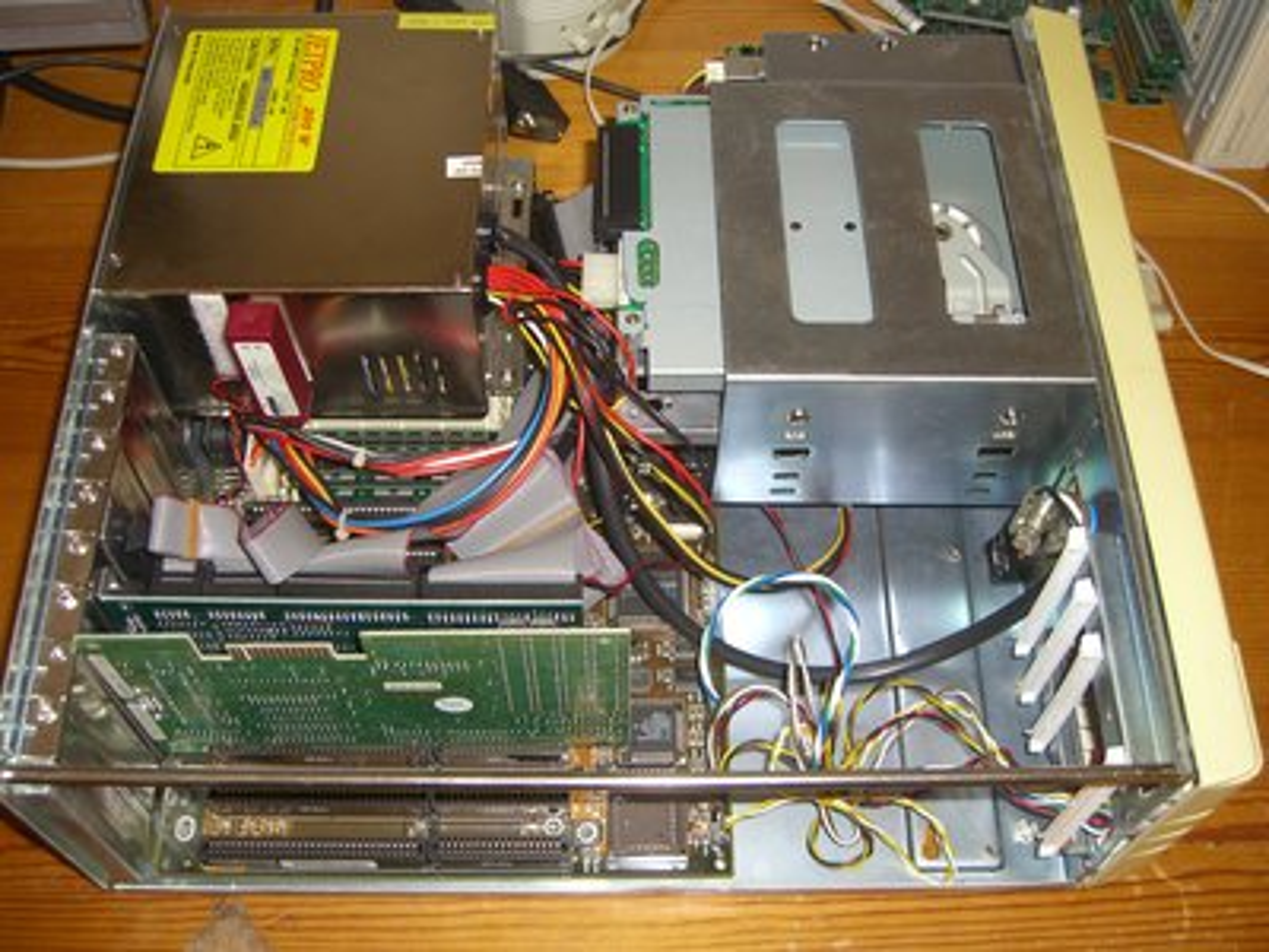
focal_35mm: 38
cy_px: 476
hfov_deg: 49.0
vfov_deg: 37.7
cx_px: 634
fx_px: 1393
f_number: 2.8
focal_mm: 7.9
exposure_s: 1/60
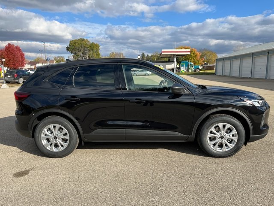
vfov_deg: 53.1
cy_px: 103
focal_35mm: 26
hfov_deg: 67.3
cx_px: 137
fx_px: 206
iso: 50
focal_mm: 5.1
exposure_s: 1/2463
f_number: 1.6
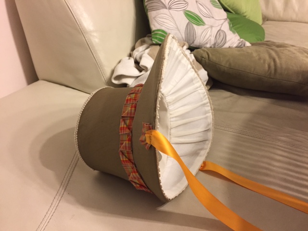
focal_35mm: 29
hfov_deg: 61.7
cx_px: 154
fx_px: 258
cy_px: 116
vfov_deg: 48.2
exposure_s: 1/33
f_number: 2.2
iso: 200
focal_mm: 4.15
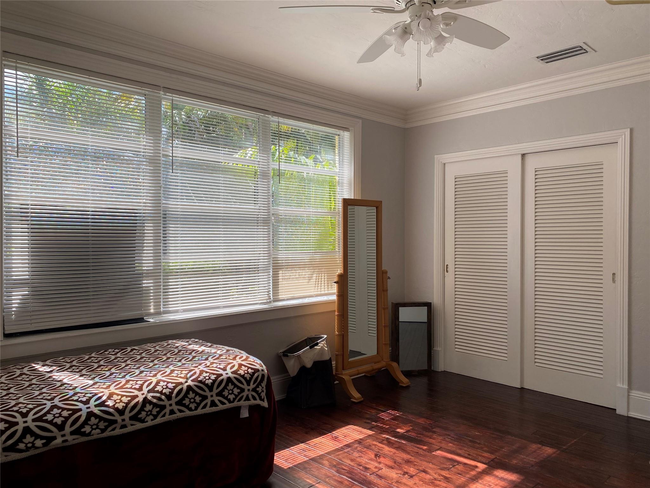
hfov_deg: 67.3
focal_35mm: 26
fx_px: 488
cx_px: 325
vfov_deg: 53.1
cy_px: 244
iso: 32
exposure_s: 1/733
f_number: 1.8
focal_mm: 4.25
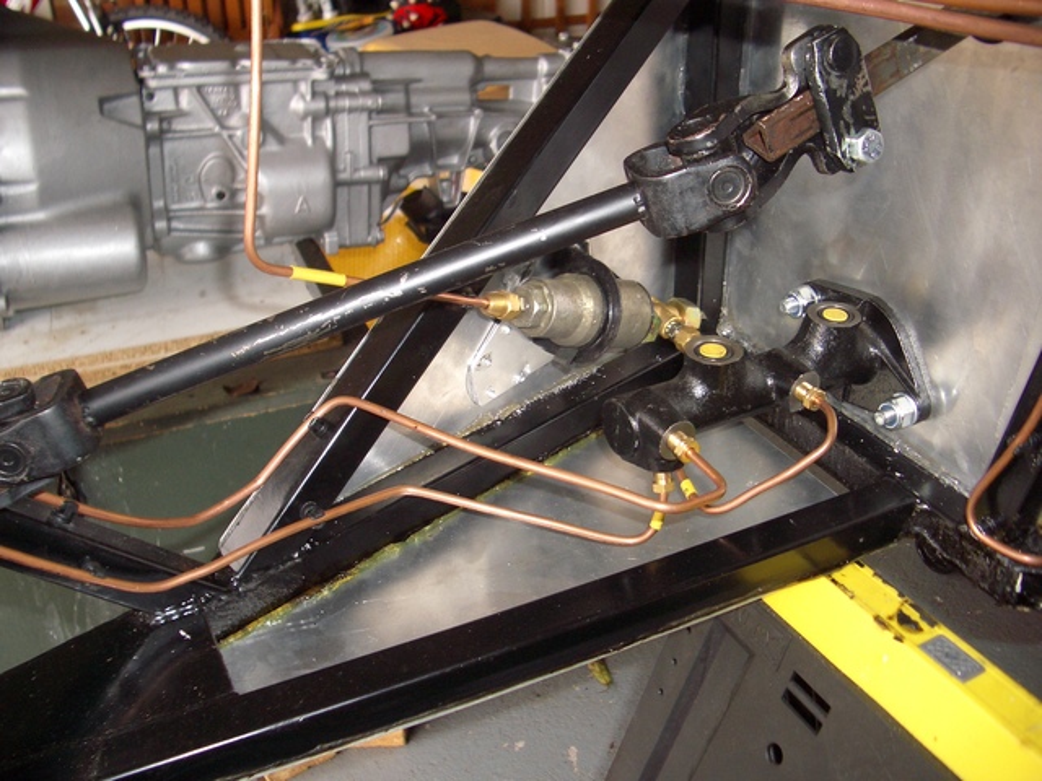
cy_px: 390
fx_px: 1054
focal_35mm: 35
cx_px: 521
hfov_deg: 52.6
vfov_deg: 40.7
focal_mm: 5.8
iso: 100
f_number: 2.6
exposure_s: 1/60
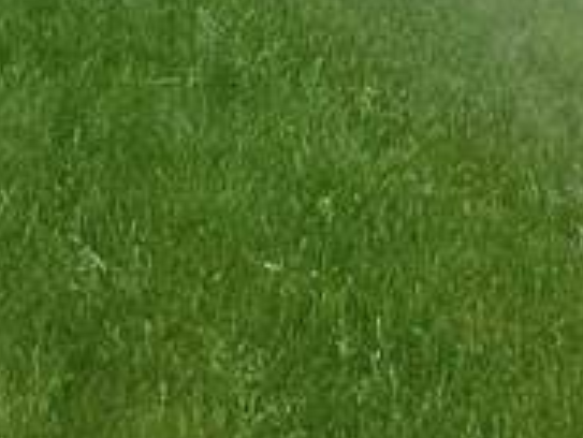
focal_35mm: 99
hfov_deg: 19.2
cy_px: -609
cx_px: -3
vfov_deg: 12.1
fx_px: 1668
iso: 40
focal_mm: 2.22
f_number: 2.2
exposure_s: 1/471
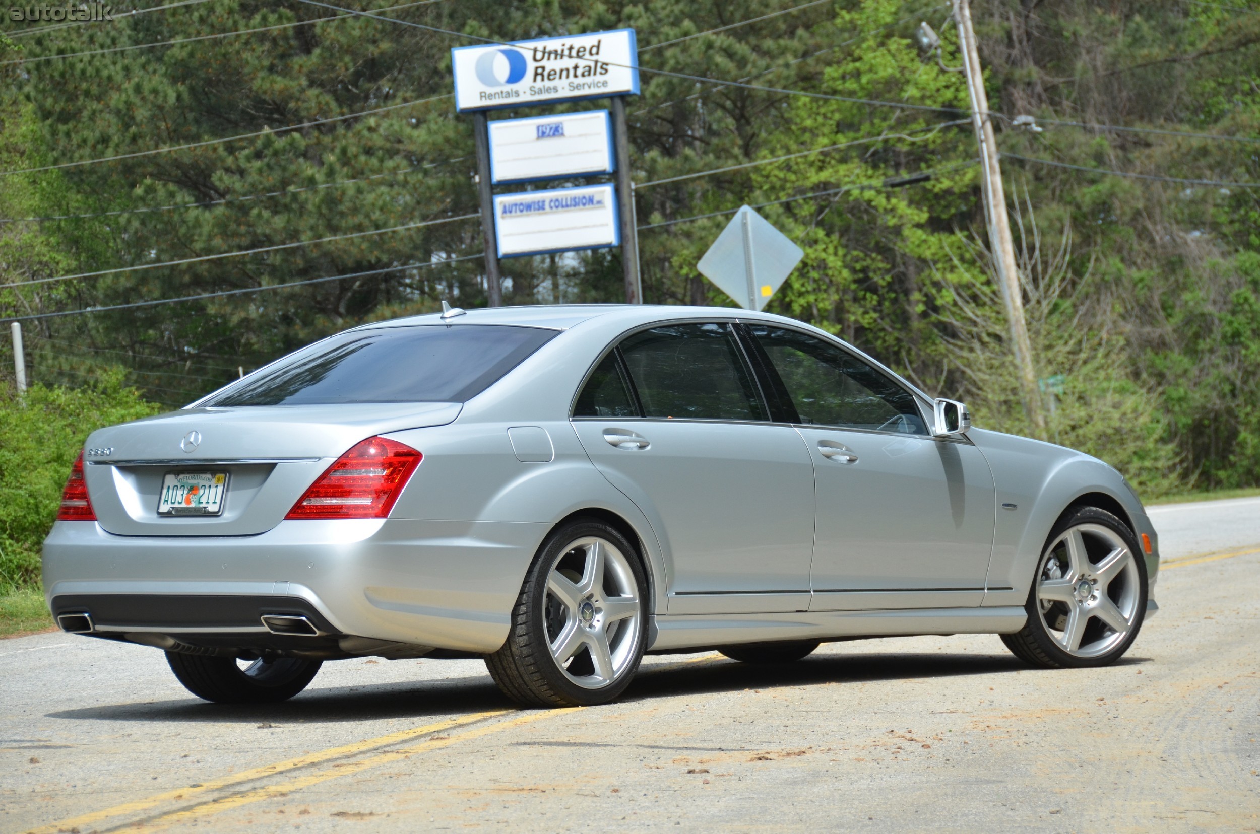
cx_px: 630
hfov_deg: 14.4
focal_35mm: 142
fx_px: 4977
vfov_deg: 9.6
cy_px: 417
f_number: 6.3
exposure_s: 1/1600
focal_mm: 95
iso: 400
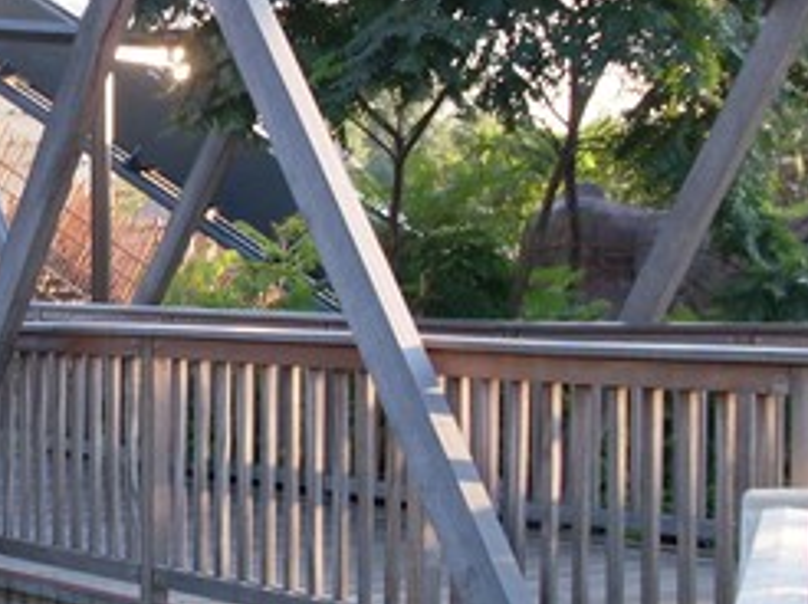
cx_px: -67
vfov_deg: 15.5
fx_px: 2215
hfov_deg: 19.8
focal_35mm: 95
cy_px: 212
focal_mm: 6.3
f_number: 2.8
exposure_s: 1/90
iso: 80
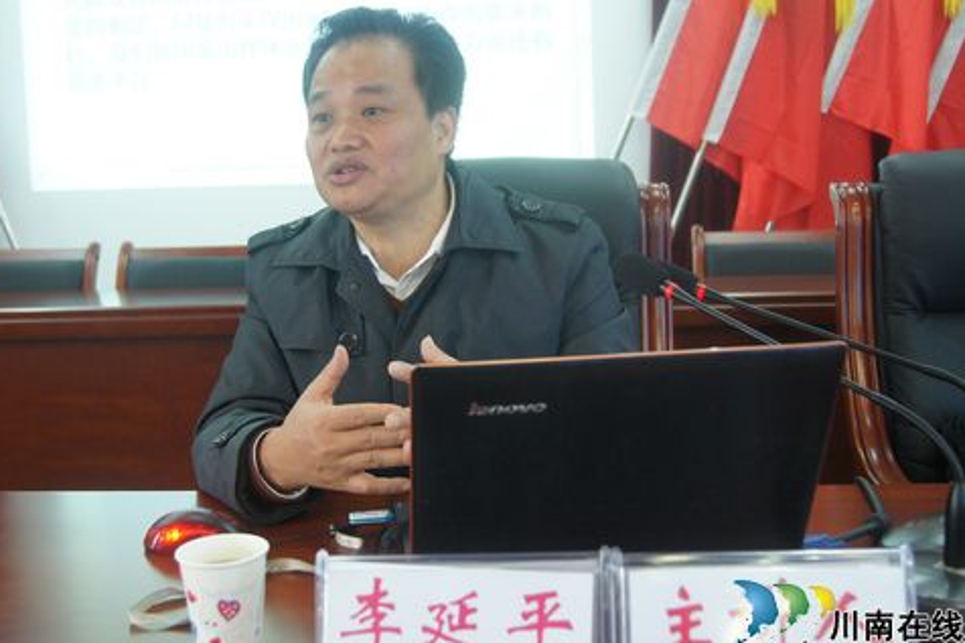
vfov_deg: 32.6
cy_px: 332
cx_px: 482
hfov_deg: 47.4
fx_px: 1099
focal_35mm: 41
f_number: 4.5
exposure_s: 1/30
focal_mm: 26
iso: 1600
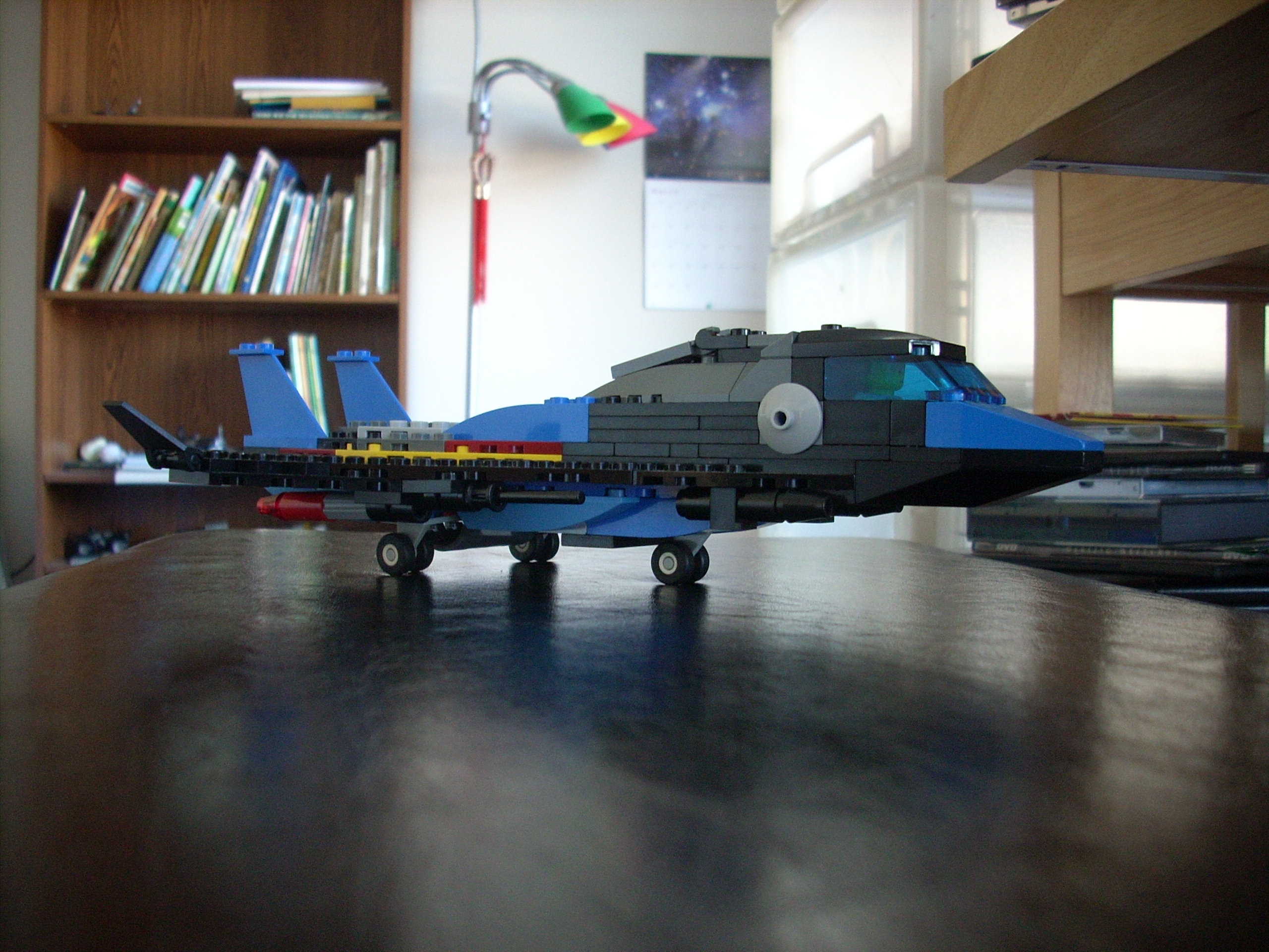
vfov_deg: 38.7
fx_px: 1356
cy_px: 476
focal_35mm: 37
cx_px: 634
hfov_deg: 50.1
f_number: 2.8
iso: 200
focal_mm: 6.2
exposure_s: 1/13.5
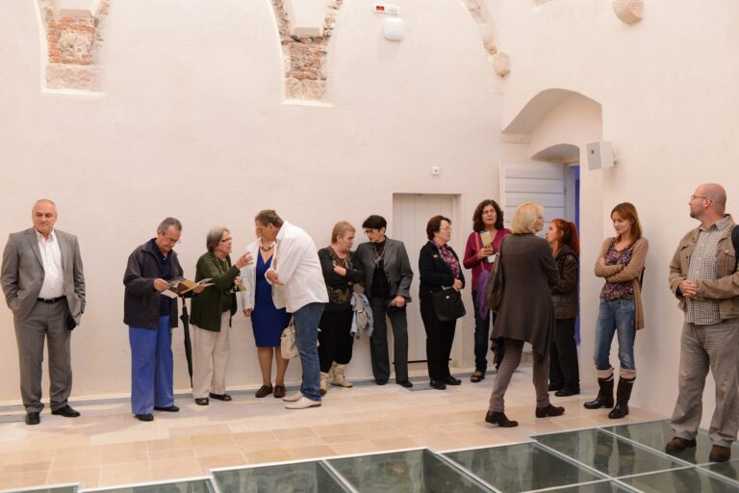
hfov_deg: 54.4
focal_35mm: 35
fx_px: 718
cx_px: 370
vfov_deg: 37.9
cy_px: 246
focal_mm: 35
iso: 2500
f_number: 3.5
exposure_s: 1/200
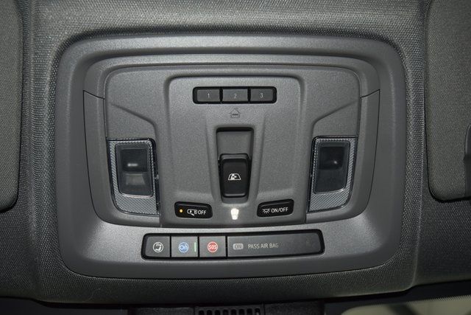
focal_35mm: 40
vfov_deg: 33.0
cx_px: 236
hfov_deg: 47.9
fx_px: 530
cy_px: 158
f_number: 3.8
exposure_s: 1/50
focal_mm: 27
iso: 450
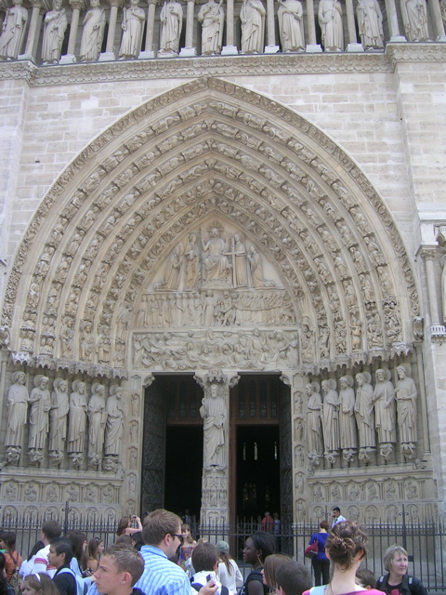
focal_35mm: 35
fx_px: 601
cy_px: 298
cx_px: 223
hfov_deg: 40.7
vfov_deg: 52.6
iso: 50
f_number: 2.8
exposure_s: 1/346
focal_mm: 5.4
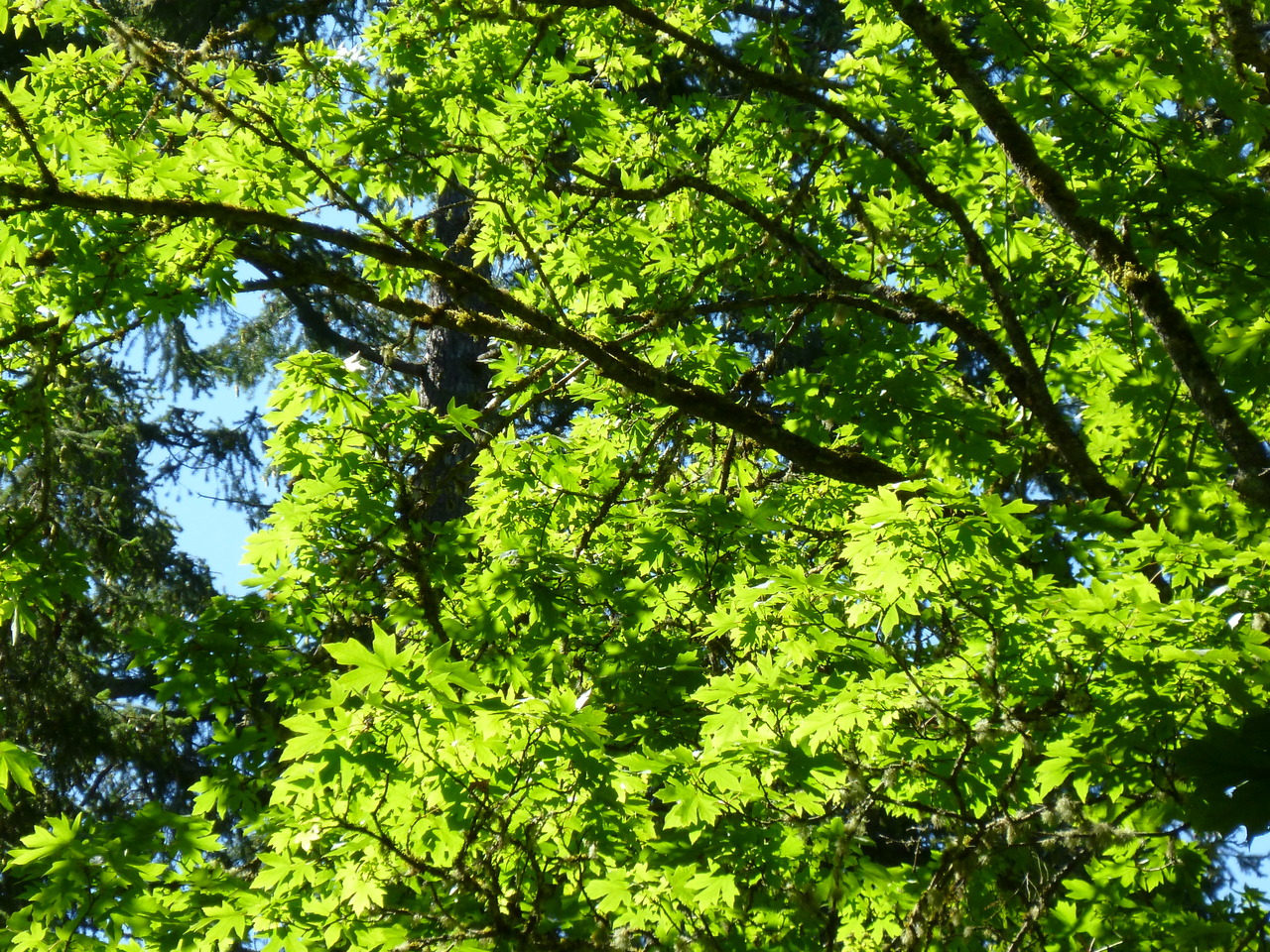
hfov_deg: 7.9
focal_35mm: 250
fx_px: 9172
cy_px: 476
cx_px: 635
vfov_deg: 5.9
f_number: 5.9
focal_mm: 36
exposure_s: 1/125
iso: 125
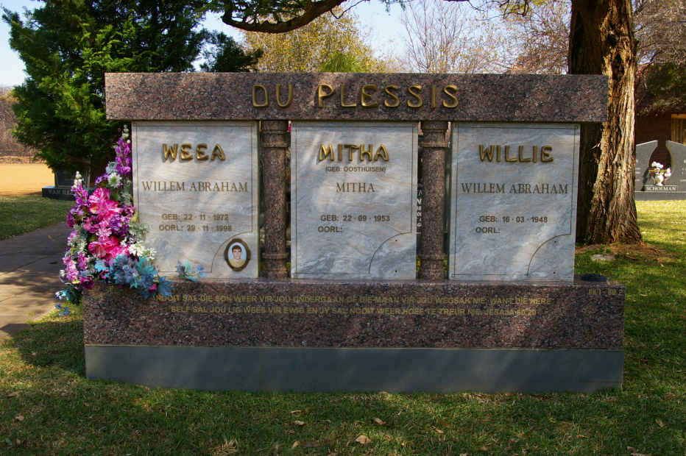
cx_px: 343
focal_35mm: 36
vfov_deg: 36.8
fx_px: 685
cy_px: 228
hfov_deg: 53.2
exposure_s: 1/180
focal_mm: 24
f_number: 8
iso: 200
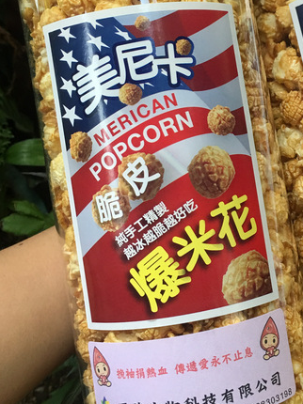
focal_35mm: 54
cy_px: 138
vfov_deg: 35.3
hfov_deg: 26.4
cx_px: 251
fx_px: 631
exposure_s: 1/30
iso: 40
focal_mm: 4.15
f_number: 2.2
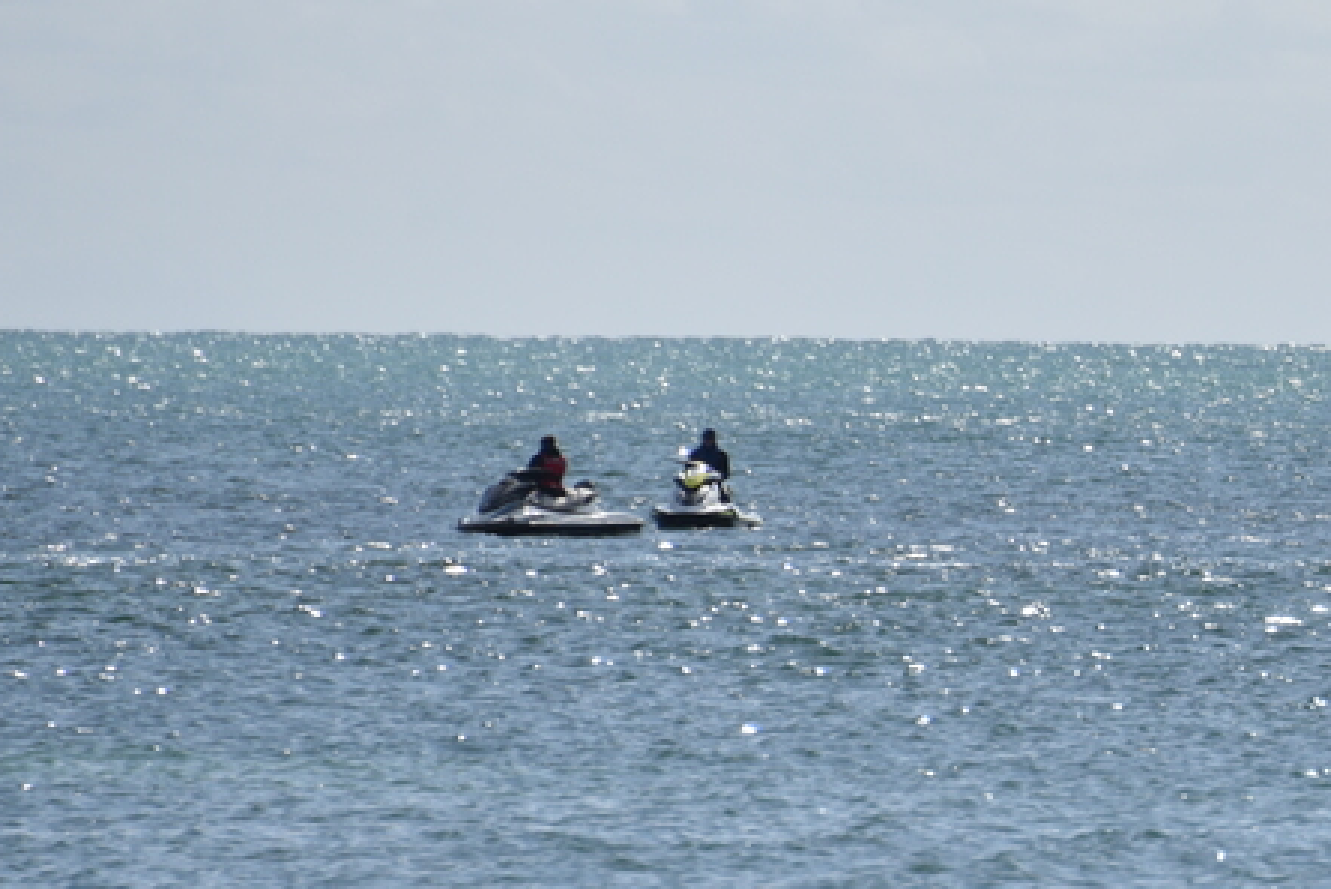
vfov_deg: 1.6
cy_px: 509
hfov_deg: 2.4
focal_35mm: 863
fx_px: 31916
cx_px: 1666
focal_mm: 300
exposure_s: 1/640
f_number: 8
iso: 100
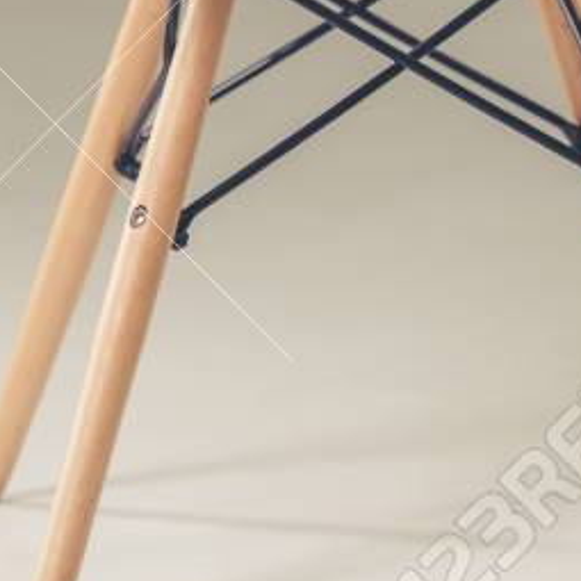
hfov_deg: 4.3
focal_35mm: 411
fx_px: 7805
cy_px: -718
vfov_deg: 4.2
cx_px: 398
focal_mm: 95
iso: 100
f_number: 4
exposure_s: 1/160
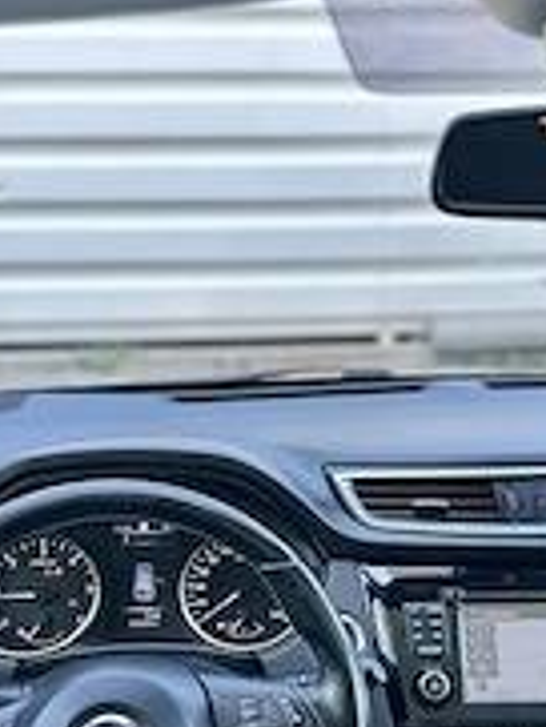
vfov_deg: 35.5
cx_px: 301
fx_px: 1113
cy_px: 530
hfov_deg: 27.5
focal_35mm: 53
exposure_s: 1/167
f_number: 1.78
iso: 80
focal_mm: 6.86
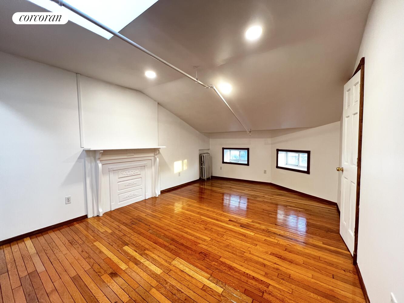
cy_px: 152
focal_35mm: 13
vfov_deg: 89.9
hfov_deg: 106.2
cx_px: 202
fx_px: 152
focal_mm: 1.57
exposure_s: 1/41
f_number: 1.8
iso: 320
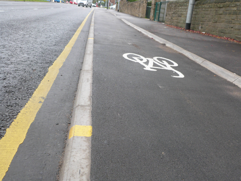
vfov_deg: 41.8
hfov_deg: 53.9
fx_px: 237
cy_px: 90
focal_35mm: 34
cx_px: 120
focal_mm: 6.1
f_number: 3
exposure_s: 1/60
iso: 160
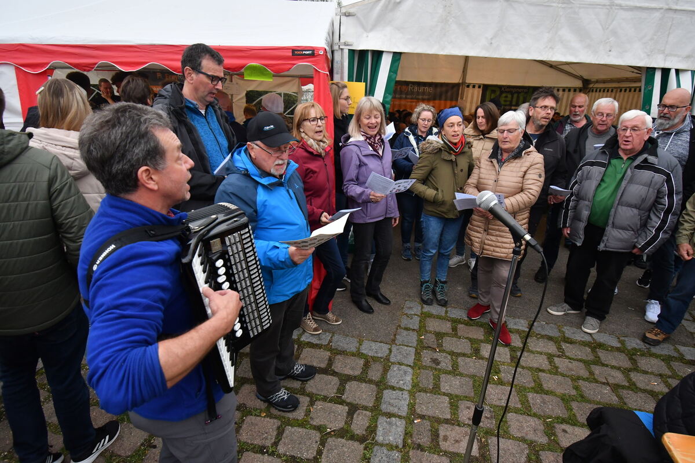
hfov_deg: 85.4
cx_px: 348
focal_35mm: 20
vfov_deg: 63.2
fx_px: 376
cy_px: 232
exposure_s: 1/125
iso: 1250
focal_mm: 13
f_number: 5.6
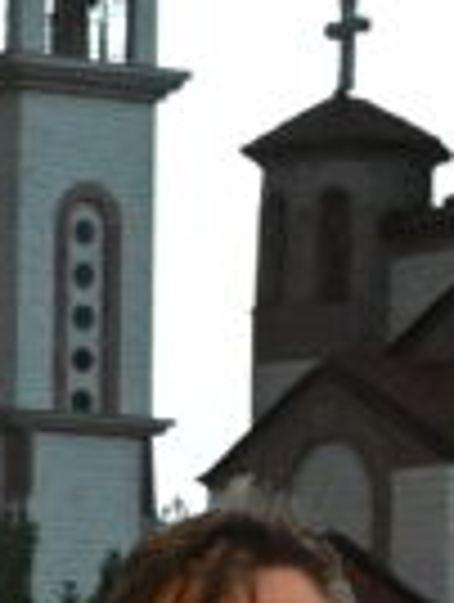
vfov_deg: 7.1
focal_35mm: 275
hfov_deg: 5.4
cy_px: 934
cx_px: -184
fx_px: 4794
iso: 8000
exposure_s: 1/250
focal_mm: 24
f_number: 4
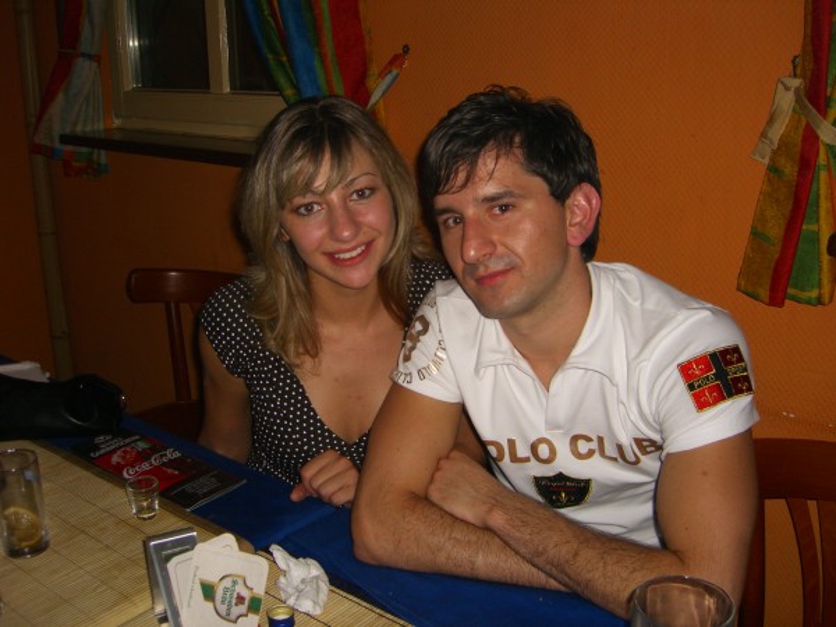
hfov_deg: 49.0
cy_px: 314
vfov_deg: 37.7
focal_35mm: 38
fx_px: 918
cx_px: 418
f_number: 2.8
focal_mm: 7.9
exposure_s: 1/60
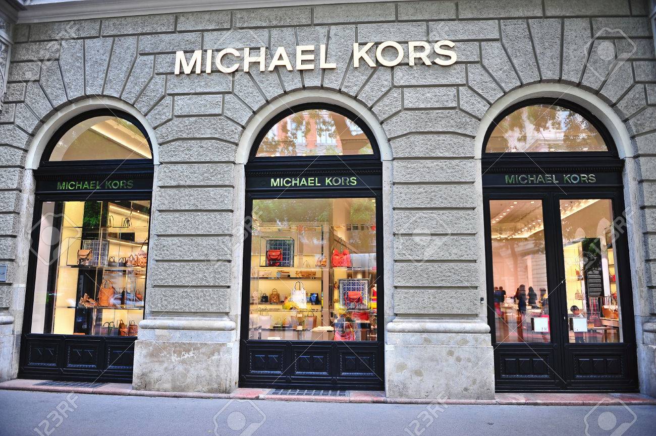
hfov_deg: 73.8
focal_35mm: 24
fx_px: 437
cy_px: 218
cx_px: 328
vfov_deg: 53.1
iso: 200
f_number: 2.8
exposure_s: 1/160
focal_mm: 24
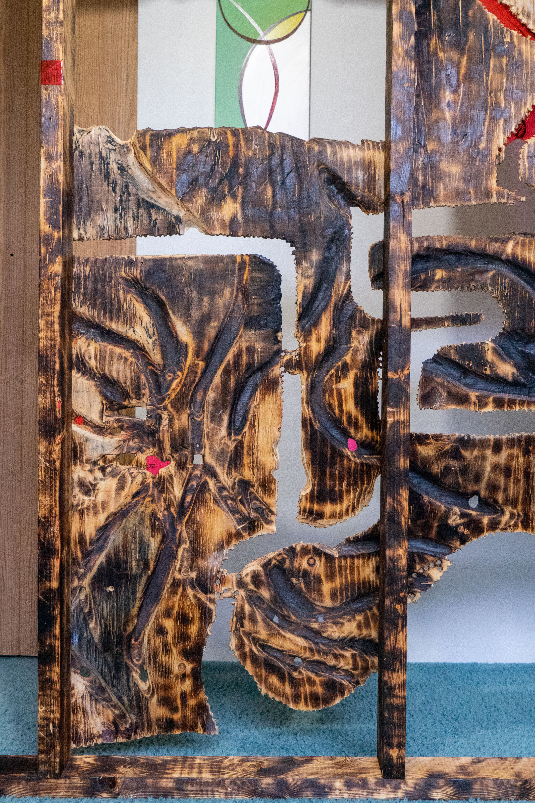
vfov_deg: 53.1
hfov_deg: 36.9
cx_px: 268
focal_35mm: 36
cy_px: 402
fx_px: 802
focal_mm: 24
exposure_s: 1/80
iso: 4000
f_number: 5.6
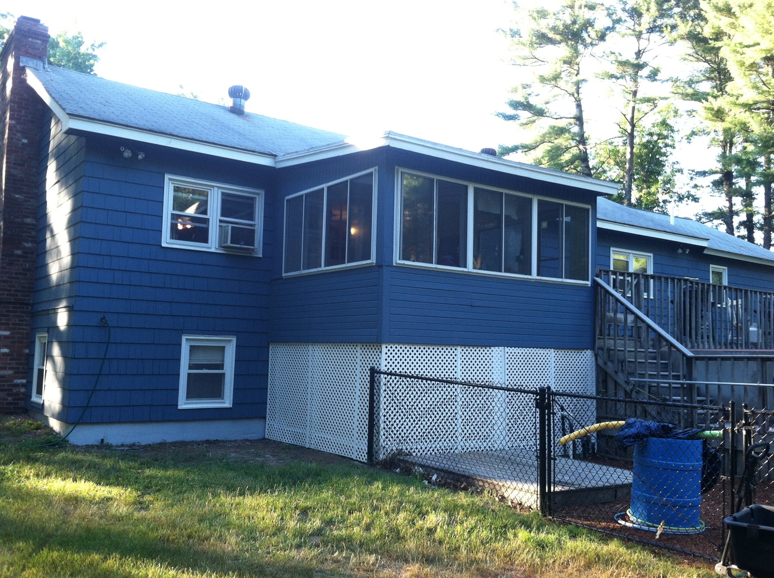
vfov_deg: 40.6
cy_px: 289
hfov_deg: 52.7
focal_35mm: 35
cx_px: 387
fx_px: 781
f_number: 2.8
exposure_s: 1/60
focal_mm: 3.85
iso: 100
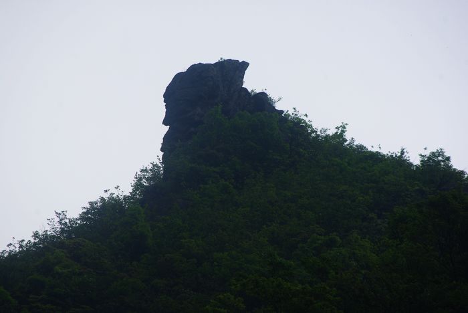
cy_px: 156
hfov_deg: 6.9
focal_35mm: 300
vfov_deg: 4.6
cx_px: 234
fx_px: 3903
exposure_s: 1/500
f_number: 8
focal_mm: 200
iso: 100
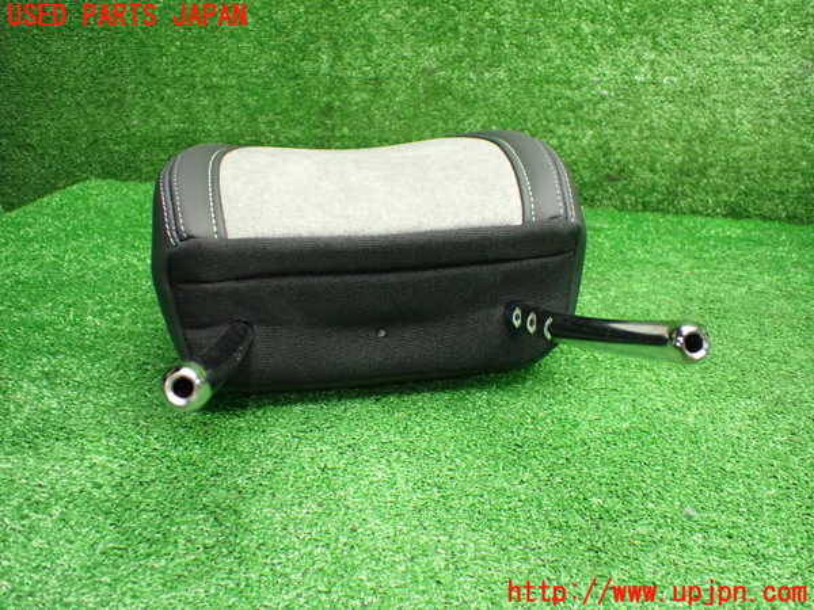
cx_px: 407
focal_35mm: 30
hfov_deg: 60.0
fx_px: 705
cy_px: 305
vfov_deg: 46.8
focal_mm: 5.4
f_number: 2.3
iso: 800
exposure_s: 1/80
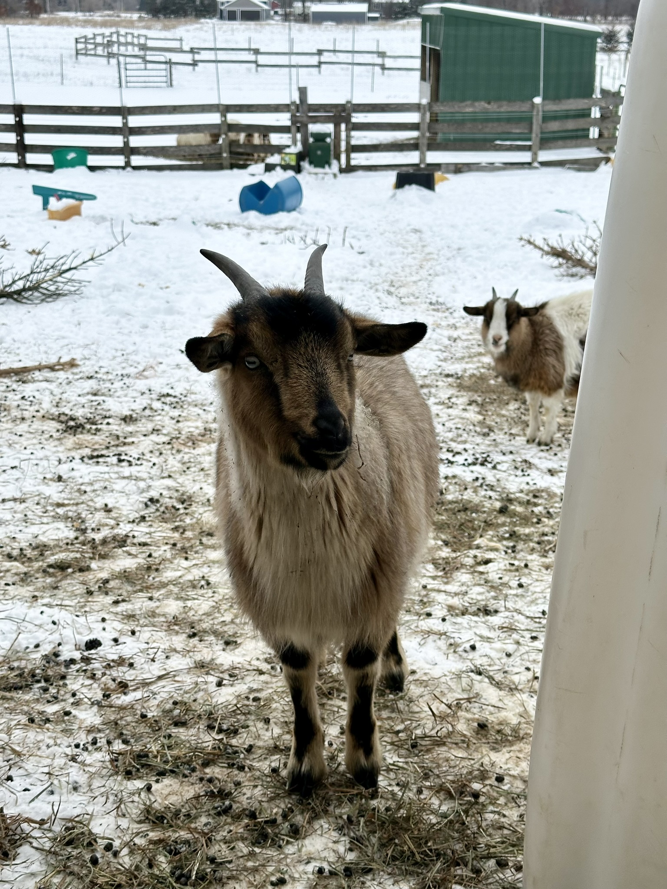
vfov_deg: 39.7
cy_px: 444
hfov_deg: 30.3
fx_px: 1233
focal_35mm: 48
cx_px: 334
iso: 64
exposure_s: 1/2114
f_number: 1.78
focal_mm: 6.86
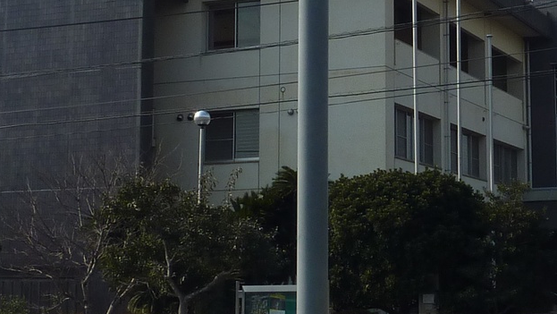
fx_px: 1256
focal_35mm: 85
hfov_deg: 24.5
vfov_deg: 14.2
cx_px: 460
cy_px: 120
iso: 80
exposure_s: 1/500
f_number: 5.6
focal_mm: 4.4
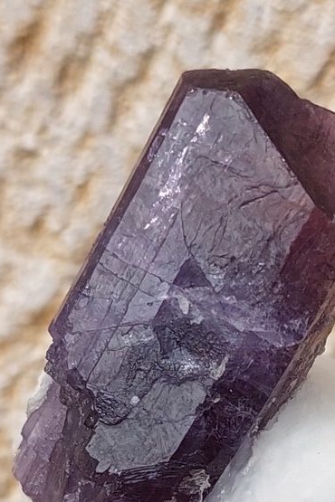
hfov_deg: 24.0
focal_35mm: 54
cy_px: 513
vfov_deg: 33.4
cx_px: 331
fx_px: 754
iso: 40
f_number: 1.8
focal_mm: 5.23
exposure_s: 1/740
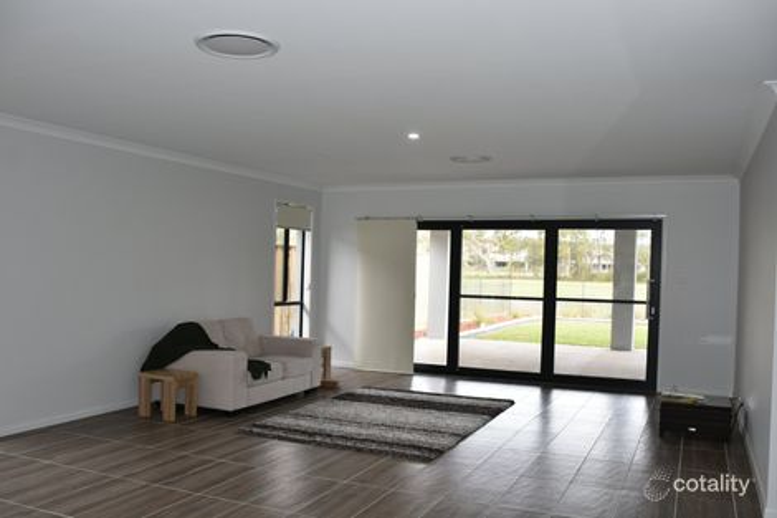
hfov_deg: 67.4
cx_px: 388
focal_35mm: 27
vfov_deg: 47.9
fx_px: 583
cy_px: 259
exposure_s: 1/125
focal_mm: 18
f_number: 3.5
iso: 360
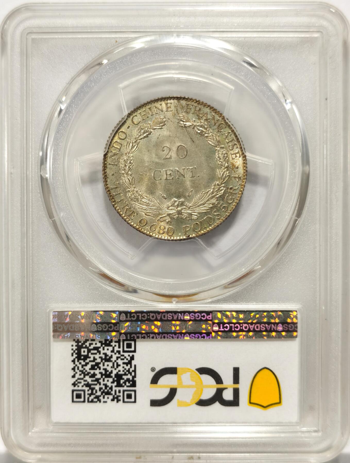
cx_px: 175
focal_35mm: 54
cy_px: 232
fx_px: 725
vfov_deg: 35.5
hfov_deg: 27.1
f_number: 16
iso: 100
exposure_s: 1/100
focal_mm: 5.56
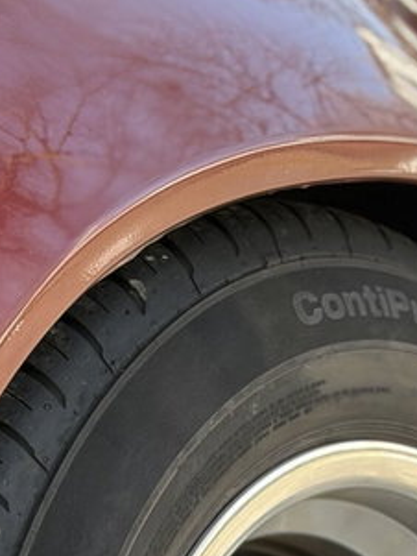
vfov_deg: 10.8
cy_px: 811
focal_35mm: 177
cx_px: 295
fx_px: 2841
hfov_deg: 8.4
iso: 40
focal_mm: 5.96
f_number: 1.6
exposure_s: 1/243
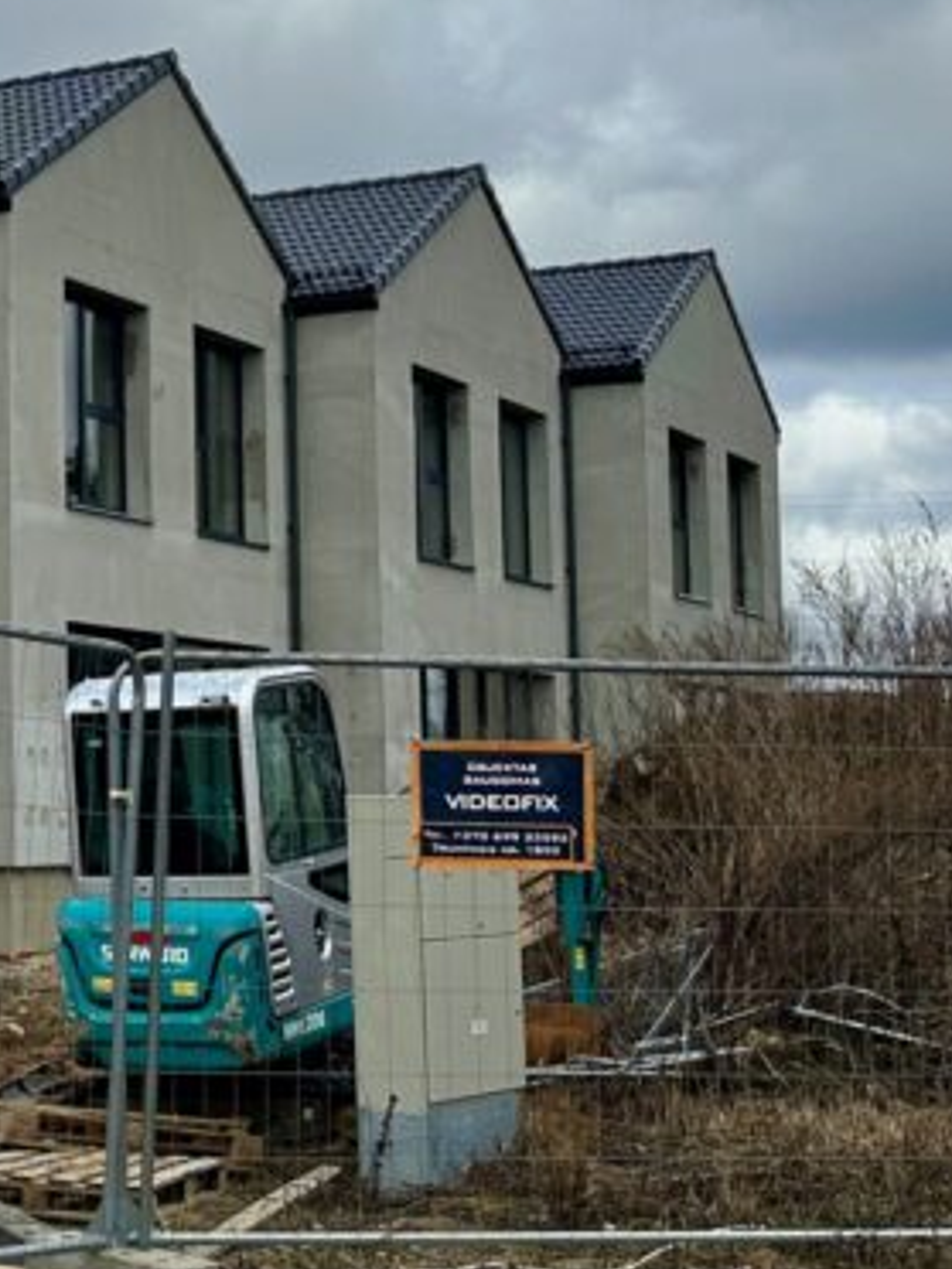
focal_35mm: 66
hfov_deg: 20.0
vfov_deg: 28.9
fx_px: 2420
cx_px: -358
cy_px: 293
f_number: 1.78
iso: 80
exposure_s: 1/7042
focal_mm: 6.86
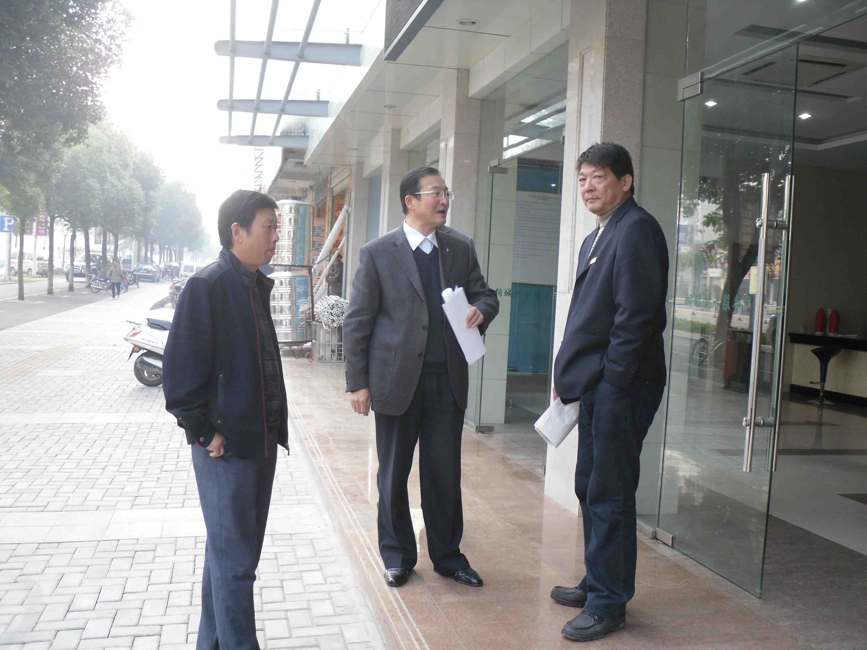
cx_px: 434
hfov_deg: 52.6
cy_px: 325
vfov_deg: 40.7
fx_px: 877
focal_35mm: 35
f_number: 3
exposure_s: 1/90
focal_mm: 6.3
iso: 100
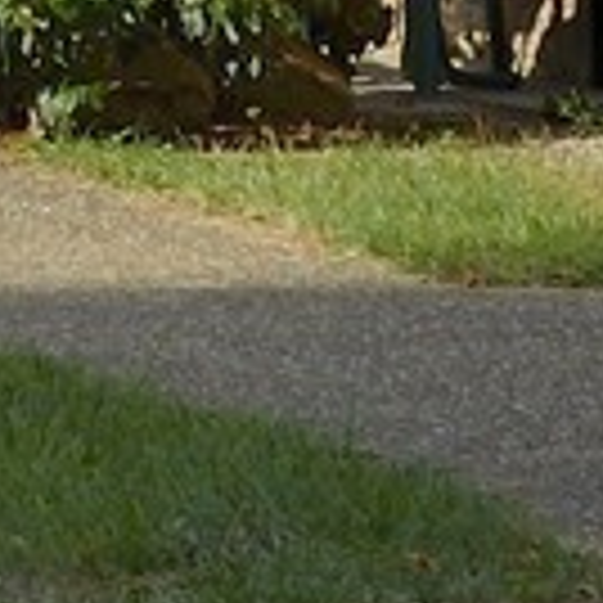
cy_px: -2740
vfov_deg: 2.4
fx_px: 13953
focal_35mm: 708
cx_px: -1148
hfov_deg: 2.4
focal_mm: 70
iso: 200
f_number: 14
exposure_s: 1/160
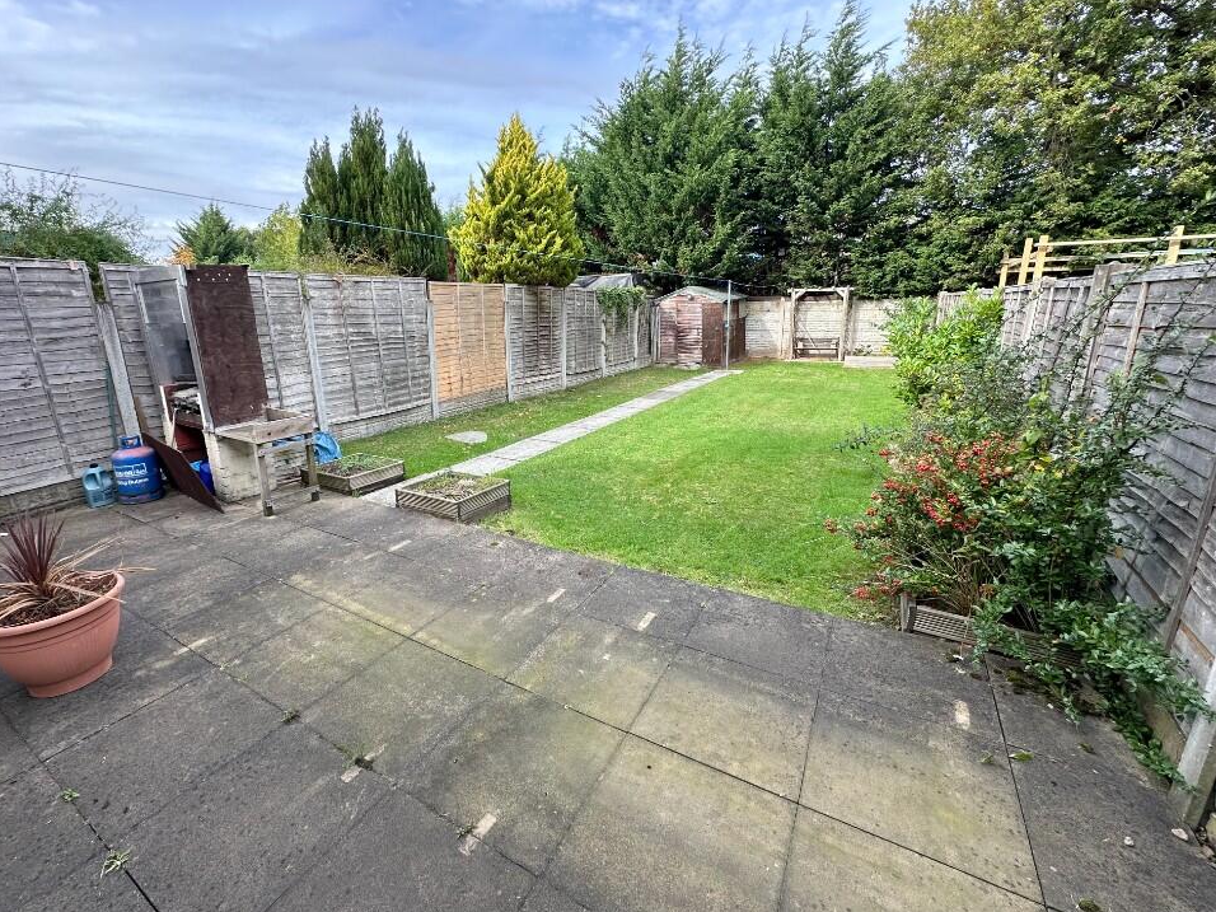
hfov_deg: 98.0
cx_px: 566
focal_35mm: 15
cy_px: 438
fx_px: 527
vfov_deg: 81.7
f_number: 2.2
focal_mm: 2.22
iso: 40
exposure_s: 1/293
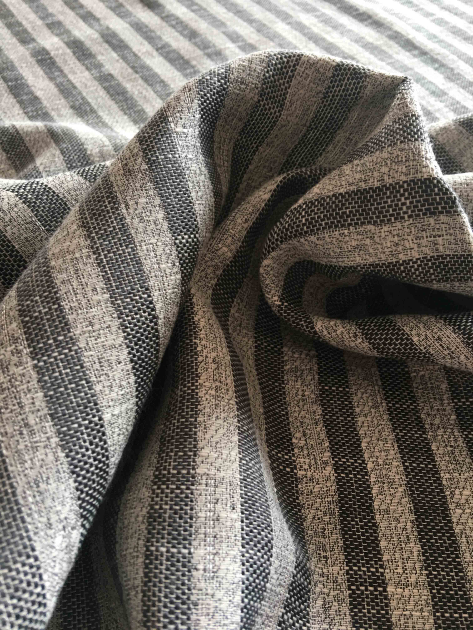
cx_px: 236
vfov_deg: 61.7
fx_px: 528
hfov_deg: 48.2
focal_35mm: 29
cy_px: 315
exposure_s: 1/33
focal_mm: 4.15
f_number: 2.2
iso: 32
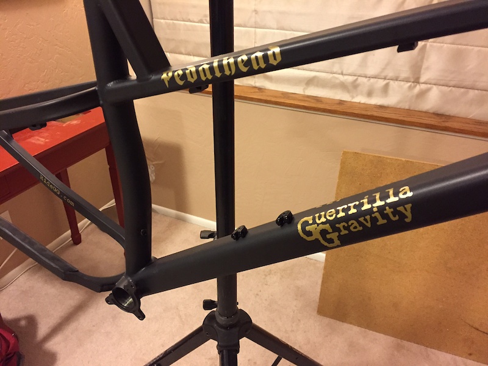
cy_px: 183
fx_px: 409
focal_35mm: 29
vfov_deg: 48.2
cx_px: 244
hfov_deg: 61.7
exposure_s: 1/15
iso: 250
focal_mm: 4.15
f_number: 2.2
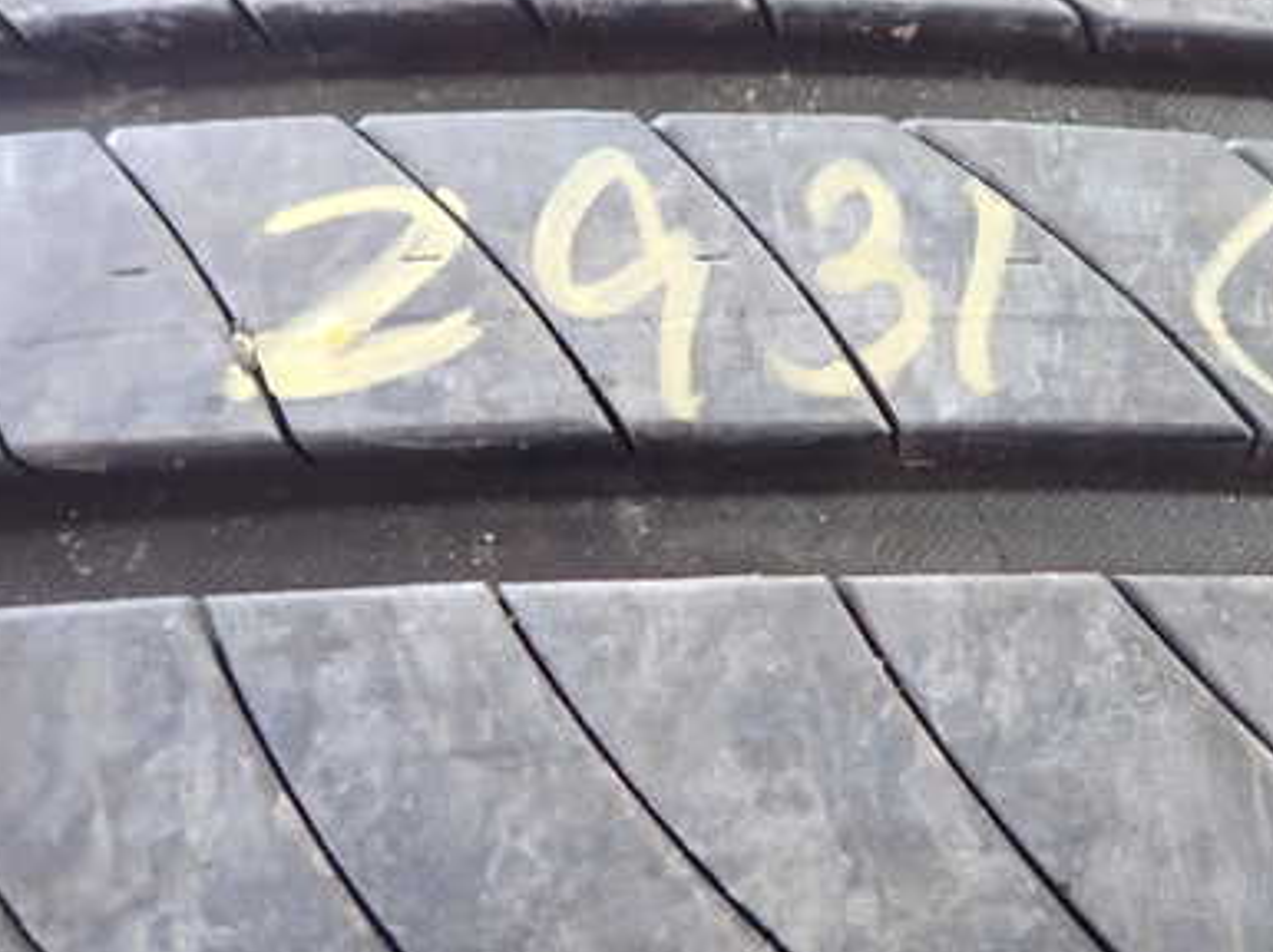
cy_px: 321
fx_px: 1433
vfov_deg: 36.4
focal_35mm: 39
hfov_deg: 46.6
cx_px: 913
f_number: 2
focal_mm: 4.5
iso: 320
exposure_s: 1/30
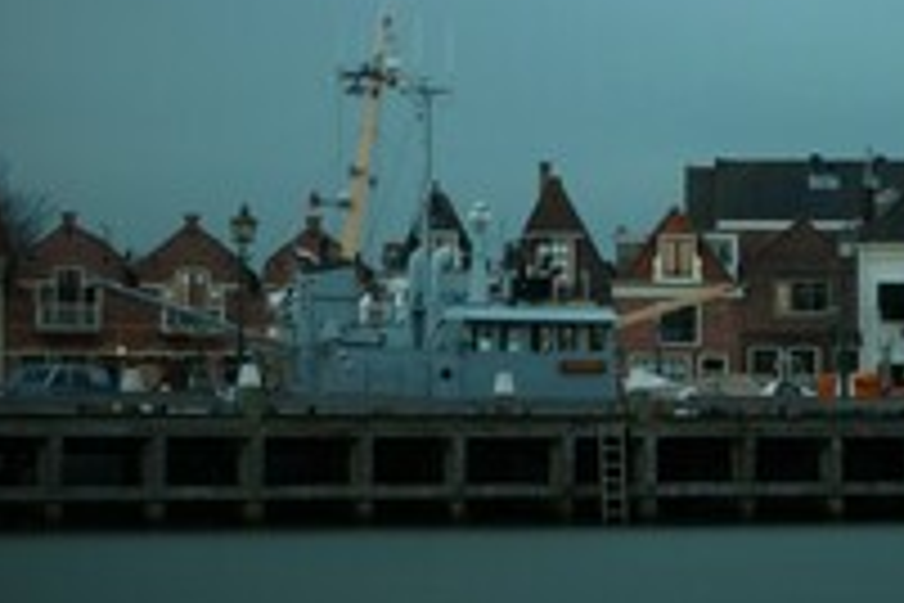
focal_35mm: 154
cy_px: 40
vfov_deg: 8.9
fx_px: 3870
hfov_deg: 13.2
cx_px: 846
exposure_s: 30
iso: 100
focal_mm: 45
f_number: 11
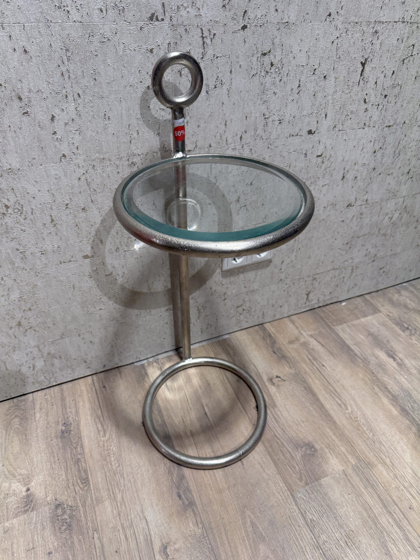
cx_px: 210
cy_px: 280
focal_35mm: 24
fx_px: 388
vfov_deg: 71.6
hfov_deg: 56.8
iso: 64
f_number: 1.78
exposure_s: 1/100
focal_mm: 6.76
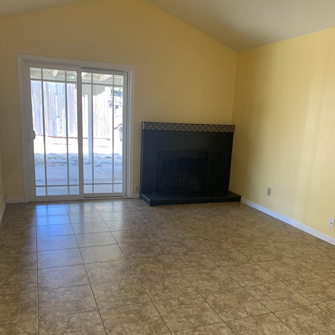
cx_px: 168
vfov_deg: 52.3
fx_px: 339
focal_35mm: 31
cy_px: 197
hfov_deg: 52.5
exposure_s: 1/60
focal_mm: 4.25
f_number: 1.8
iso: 125
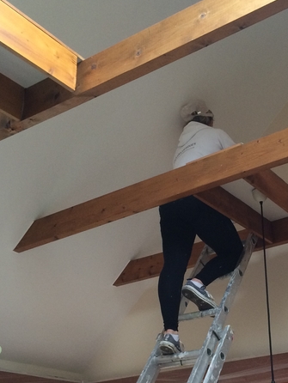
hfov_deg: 27.5
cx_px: 230
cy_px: 258
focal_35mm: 52
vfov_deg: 36.4
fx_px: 576
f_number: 2.2
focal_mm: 4.15
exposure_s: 1/30
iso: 125
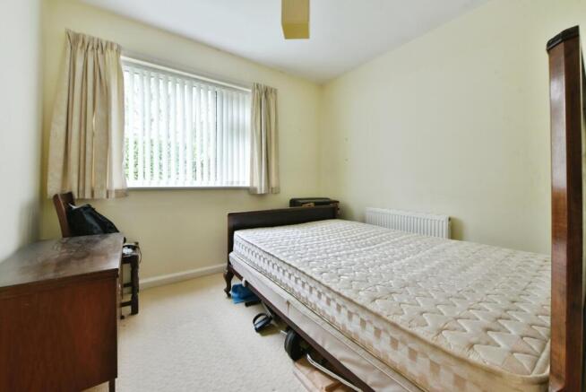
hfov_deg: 104.2
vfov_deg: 81.3
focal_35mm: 14
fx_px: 228
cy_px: 196
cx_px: 293
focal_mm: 14
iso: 640
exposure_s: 1/15
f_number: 9
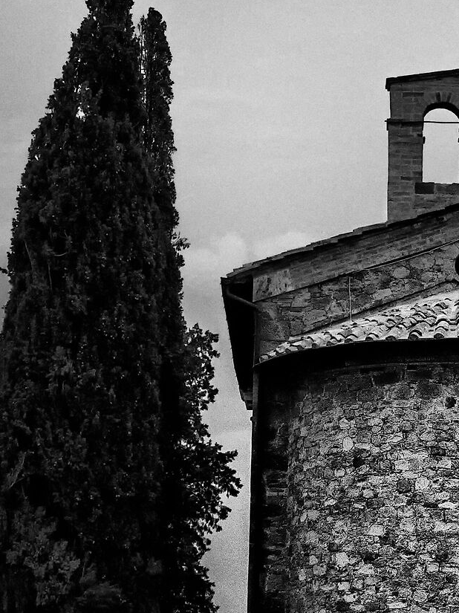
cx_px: 532
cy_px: 86
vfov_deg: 12.1
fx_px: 2884
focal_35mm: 163
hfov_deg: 9.0
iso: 200
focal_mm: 28
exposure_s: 1/500
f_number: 7.1
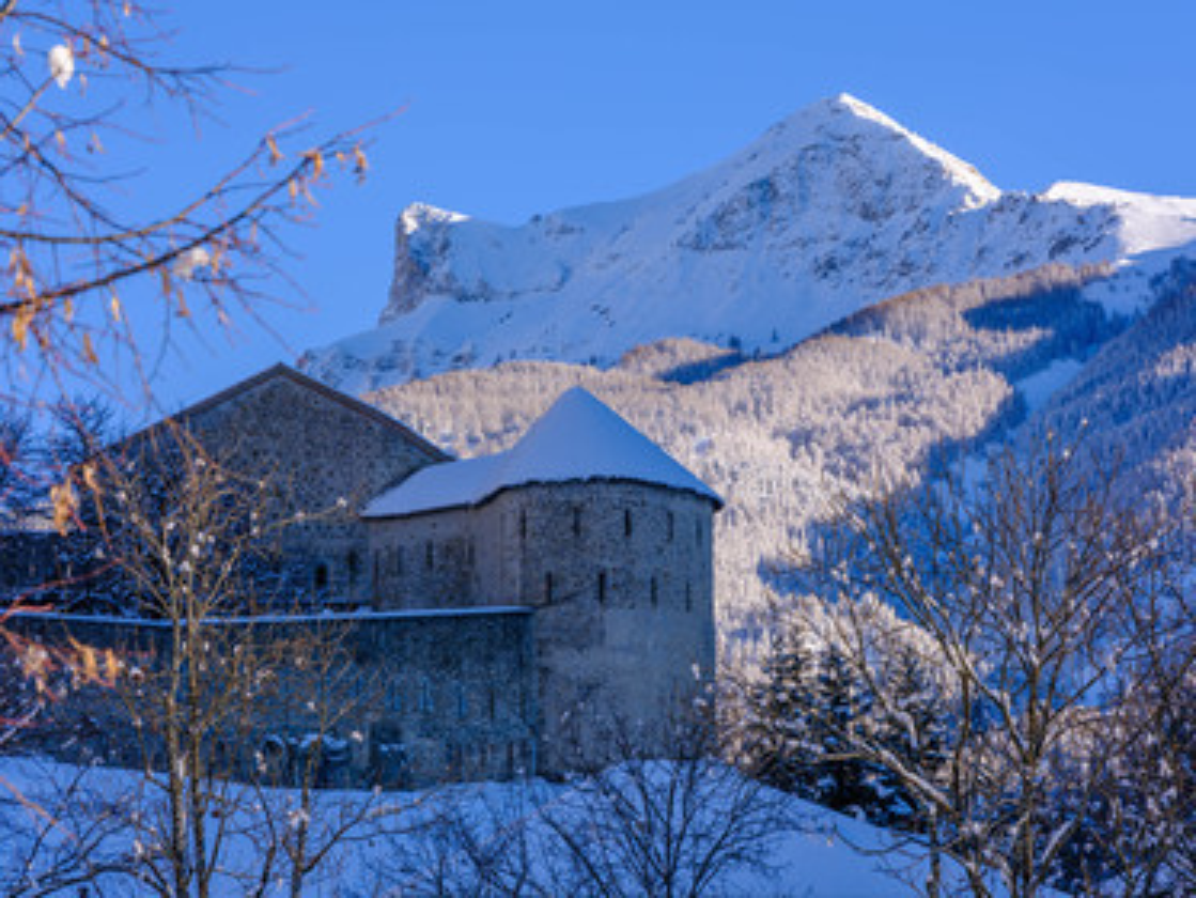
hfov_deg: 12.7
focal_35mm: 155
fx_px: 5357
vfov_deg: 9.6
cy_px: 449
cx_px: 598
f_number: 16
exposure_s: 1/100
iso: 320
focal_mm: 196.5
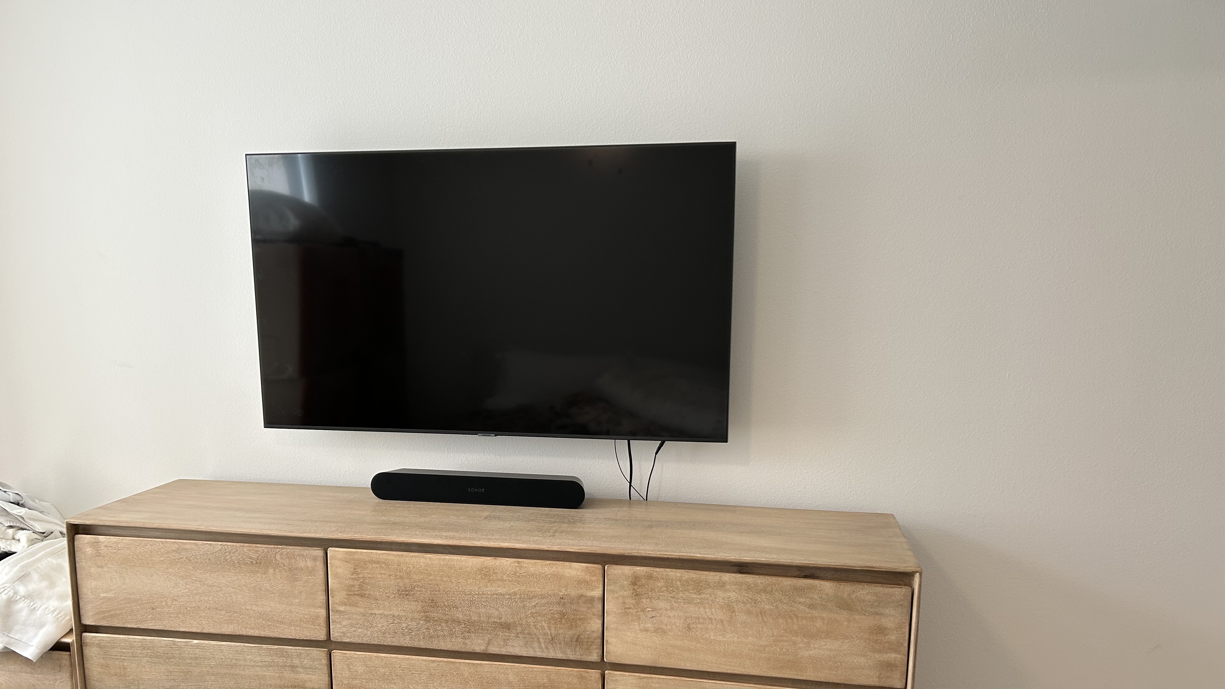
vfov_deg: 39.8
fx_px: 942
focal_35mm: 29
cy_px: 446
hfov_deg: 66.1
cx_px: 599
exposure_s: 1/120
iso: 80
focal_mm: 5.7
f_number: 1.5
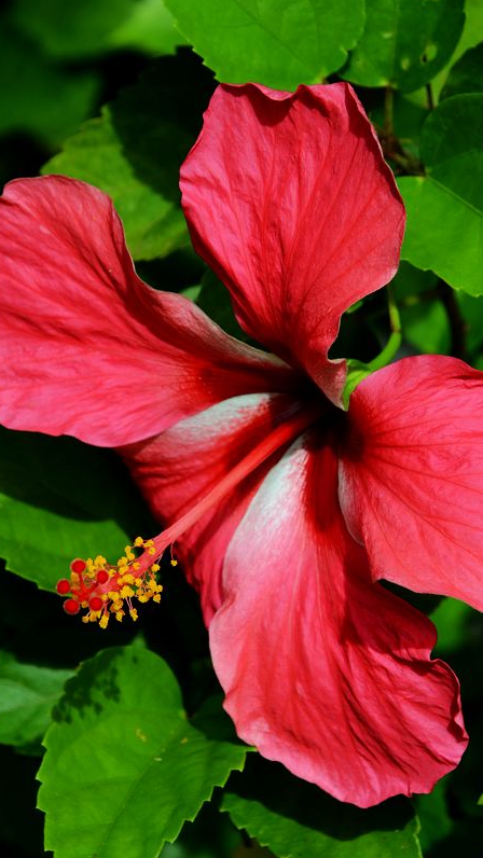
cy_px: 428
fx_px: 4837
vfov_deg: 10.1
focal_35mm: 213
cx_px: 239
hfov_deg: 5.7
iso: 200
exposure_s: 1/200
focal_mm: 135
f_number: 11
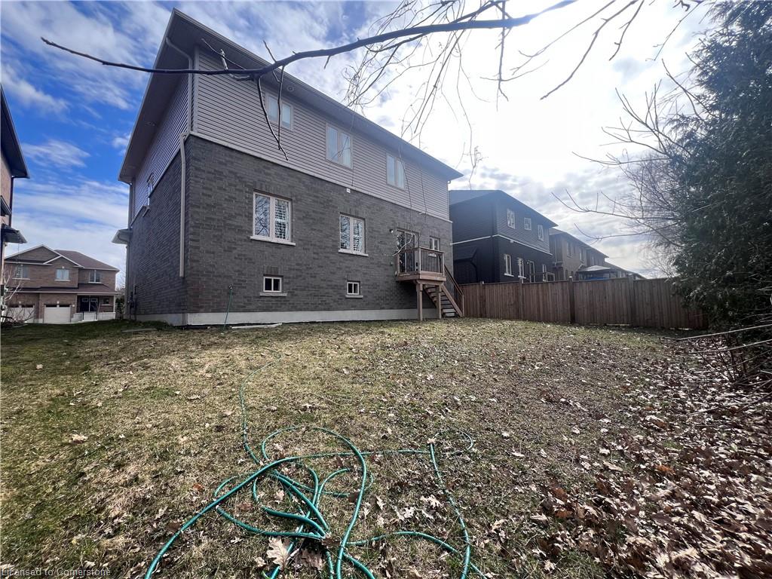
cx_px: 386
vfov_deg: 89.9
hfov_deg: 106.2
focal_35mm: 13
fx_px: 290
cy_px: 290
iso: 32
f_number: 1.8
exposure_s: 1/717
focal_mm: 1.57
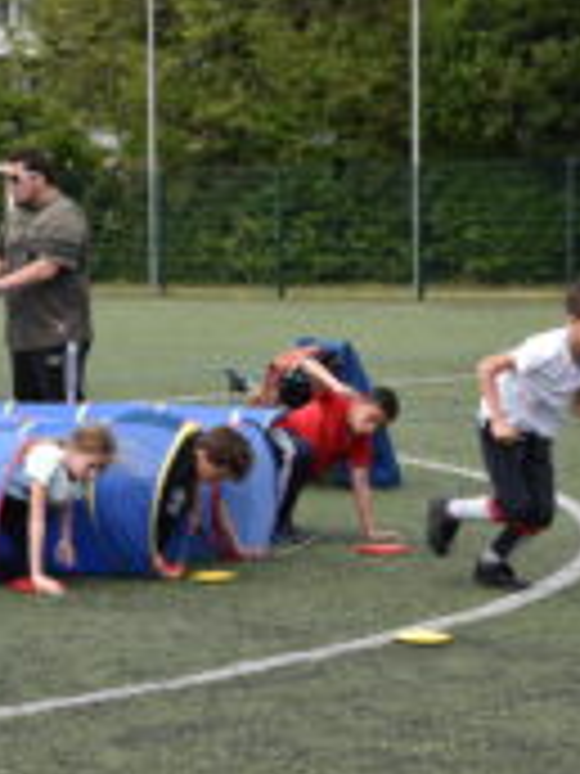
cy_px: 308
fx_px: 3150
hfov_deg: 10.2
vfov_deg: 14.0
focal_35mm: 141
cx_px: -229
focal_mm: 42
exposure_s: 1/250
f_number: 8
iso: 200
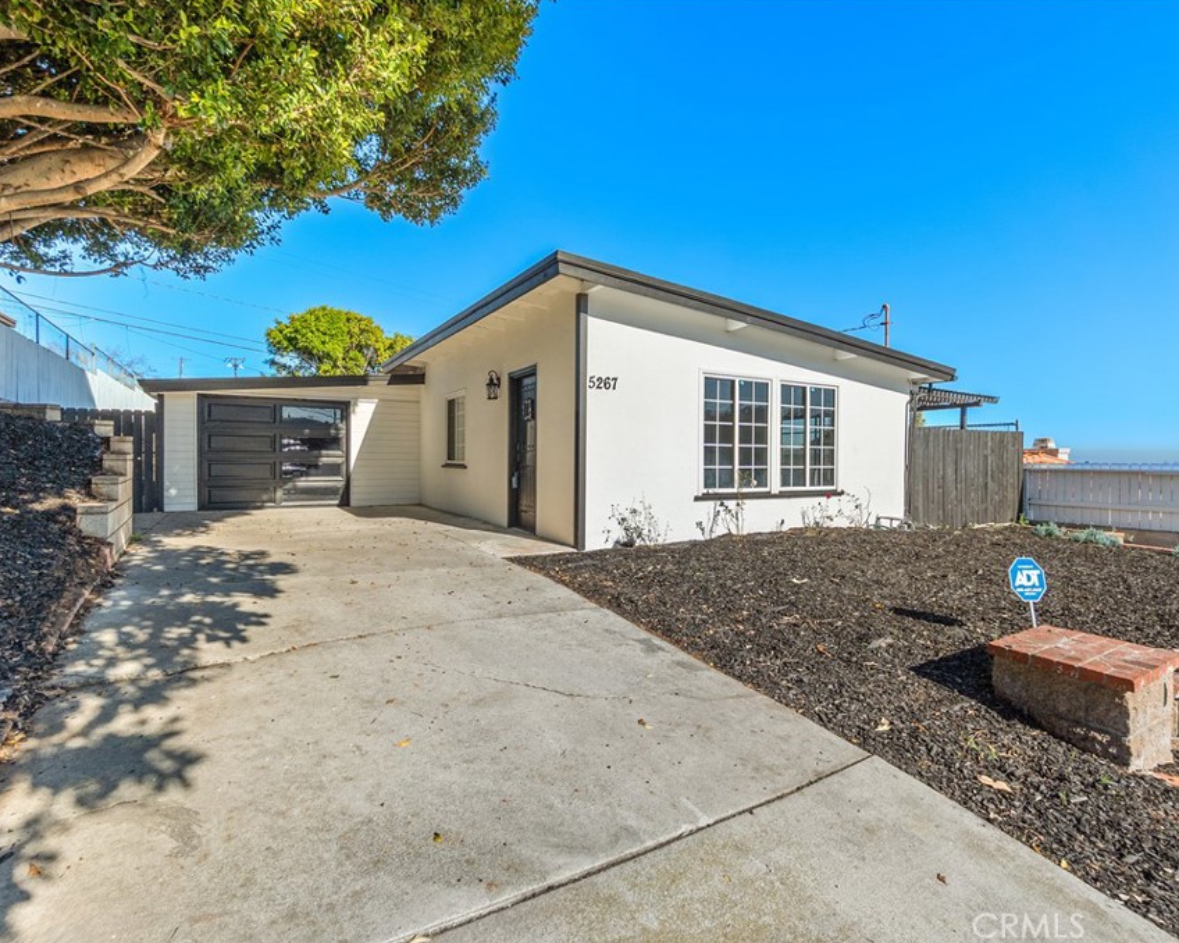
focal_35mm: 17
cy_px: 471
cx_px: 634
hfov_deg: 89.5
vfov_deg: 77.0
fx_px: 593
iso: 400
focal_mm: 10
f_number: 8
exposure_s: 1/400
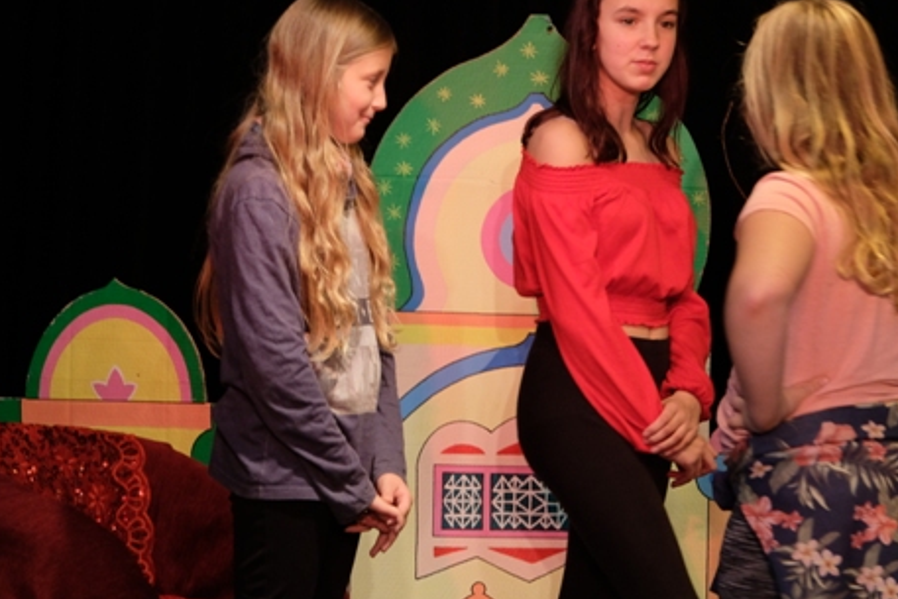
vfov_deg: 8.4
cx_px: 615
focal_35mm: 164
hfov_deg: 12.5
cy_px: 292
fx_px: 4092
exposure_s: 1/60
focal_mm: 77.9
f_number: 6.4
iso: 1250
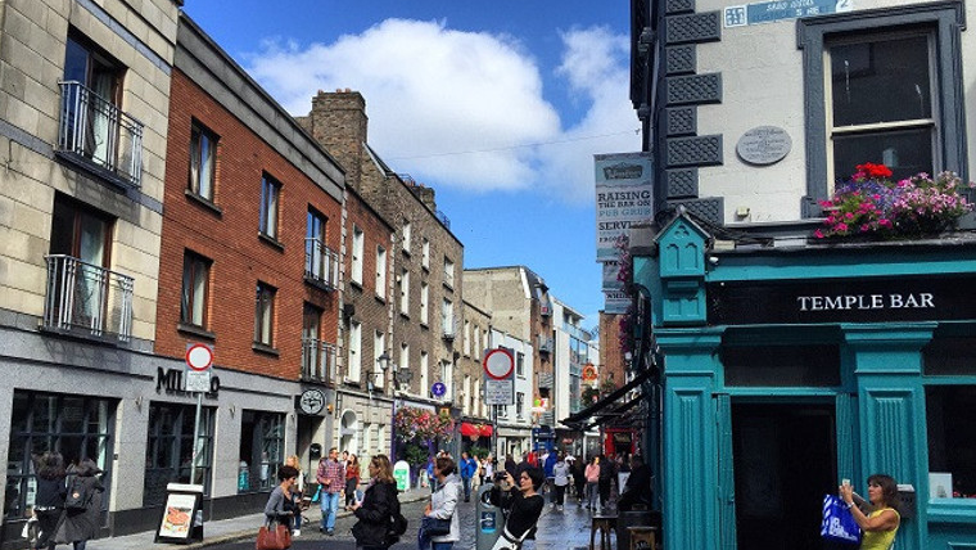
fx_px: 828
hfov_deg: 61.0
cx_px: 484
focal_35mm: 32
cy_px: 336
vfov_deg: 36.5
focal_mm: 4.15
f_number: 2.2
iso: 32
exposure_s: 1/1199
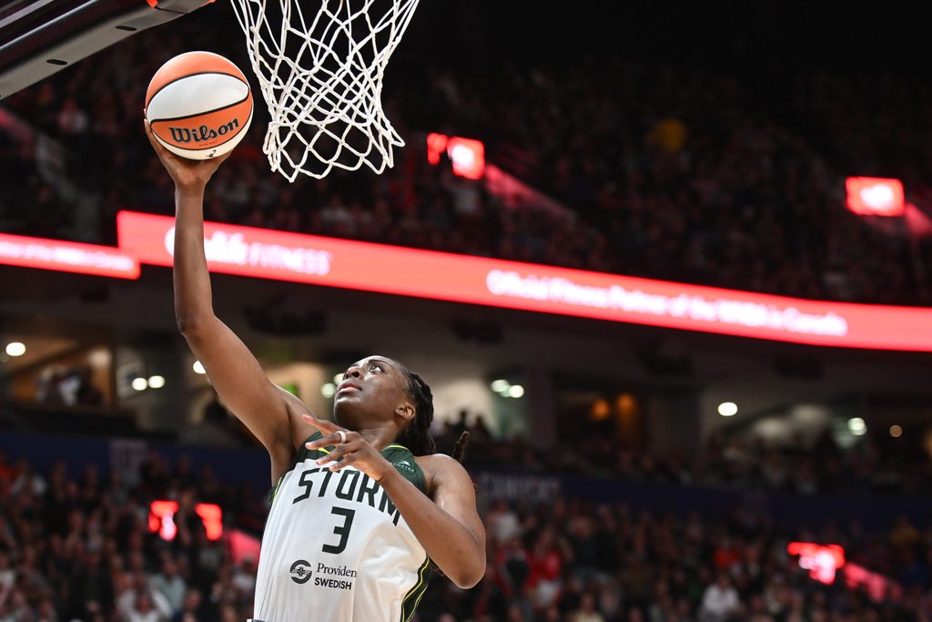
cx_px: 466
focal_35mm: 82
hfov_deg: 24.8
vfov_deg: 16.7
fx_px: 2123
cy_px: 311
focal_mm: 82
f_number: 2.8
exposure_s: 1/1250
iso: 3200
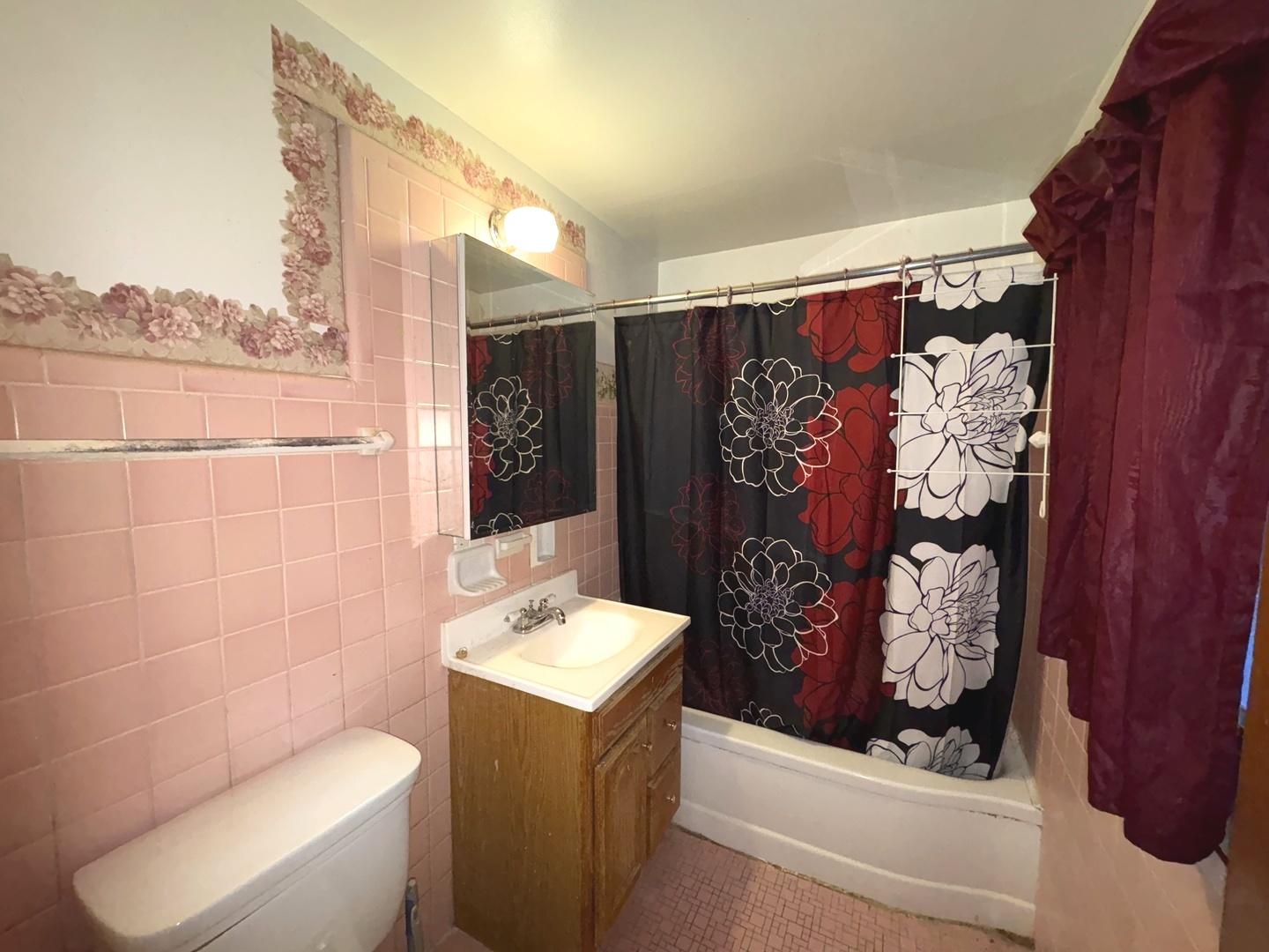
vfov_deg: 85.7
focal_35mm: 14
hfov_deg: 102.1
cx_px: 634
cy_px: 476
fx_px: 513
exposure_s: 1/40
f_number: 2.2
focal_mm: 2.22
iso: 160
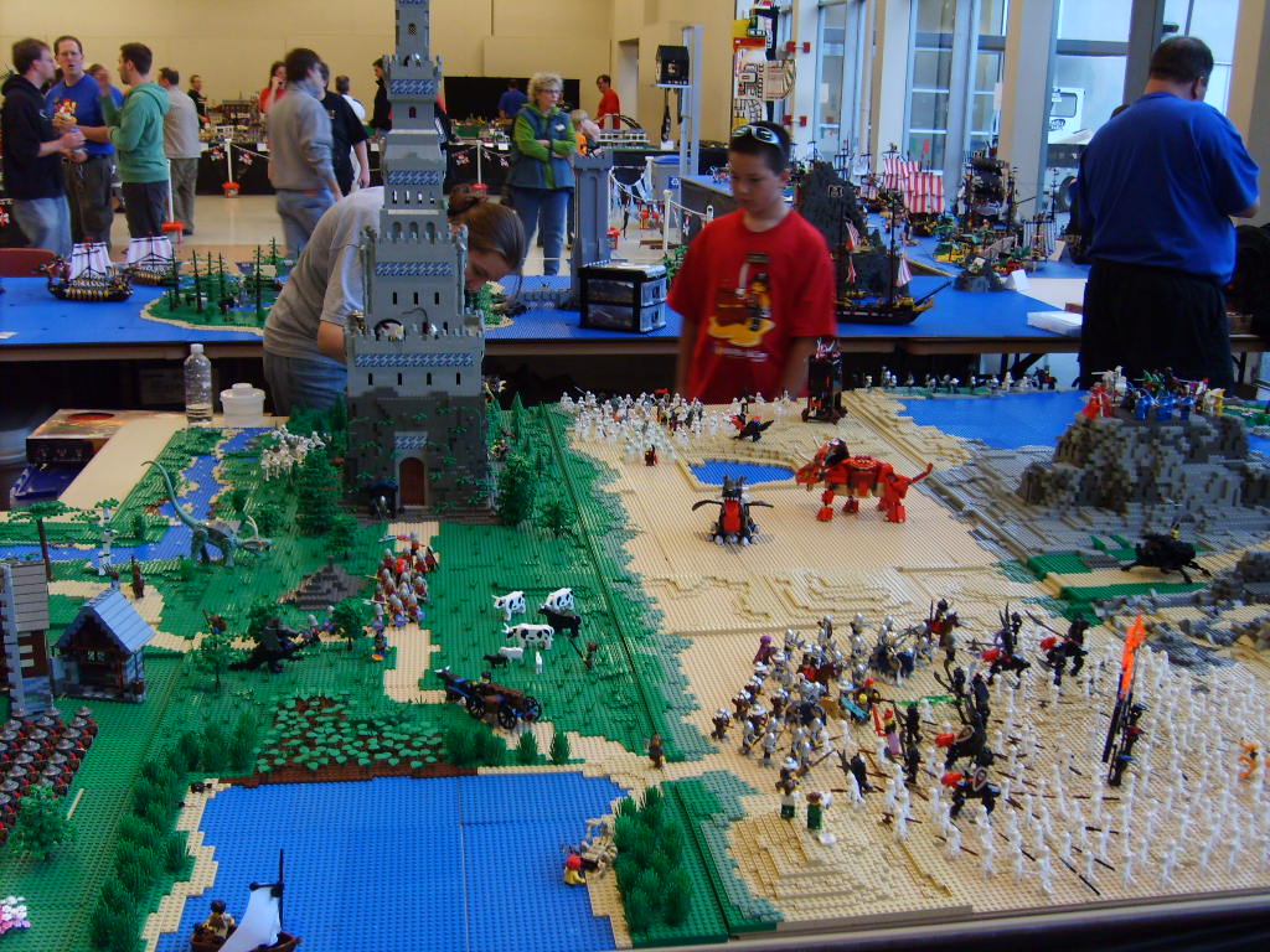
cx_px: 635
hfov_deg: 52.6
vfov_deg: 40.7
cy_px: 476
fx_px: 1284
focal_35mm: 35
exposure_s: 1/30
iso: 100
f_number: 2.8
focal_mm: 5.8
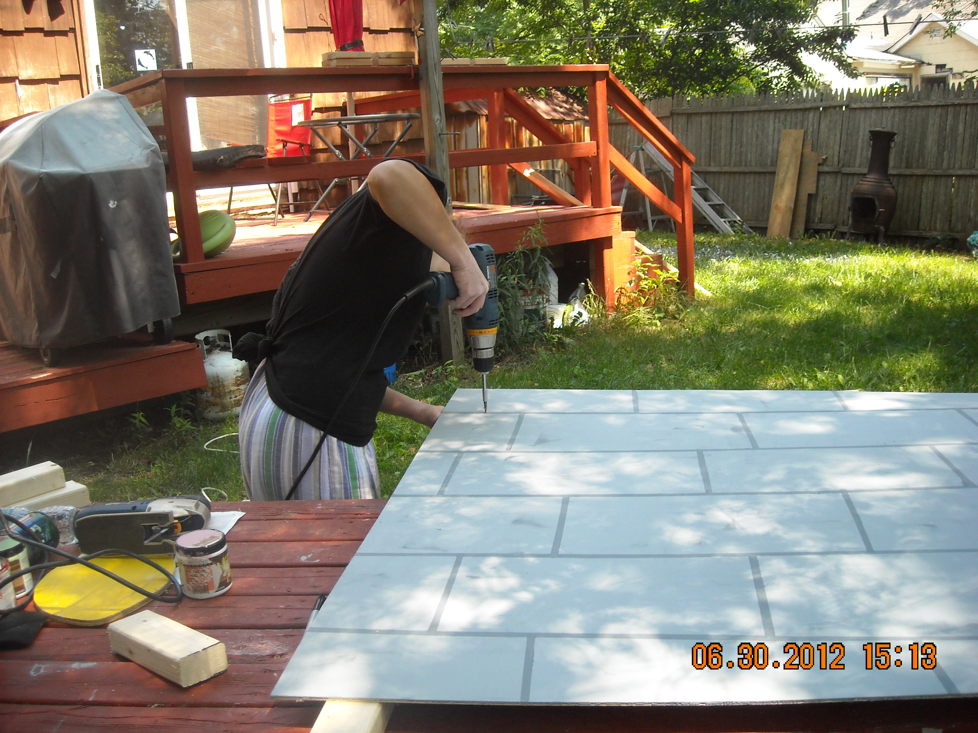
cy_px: 366
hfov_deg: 52.6
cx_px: 489
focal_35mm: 35
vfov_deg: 40.7
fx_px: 989
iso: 129
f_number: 2.8
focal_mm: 5.7
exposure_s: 1/250
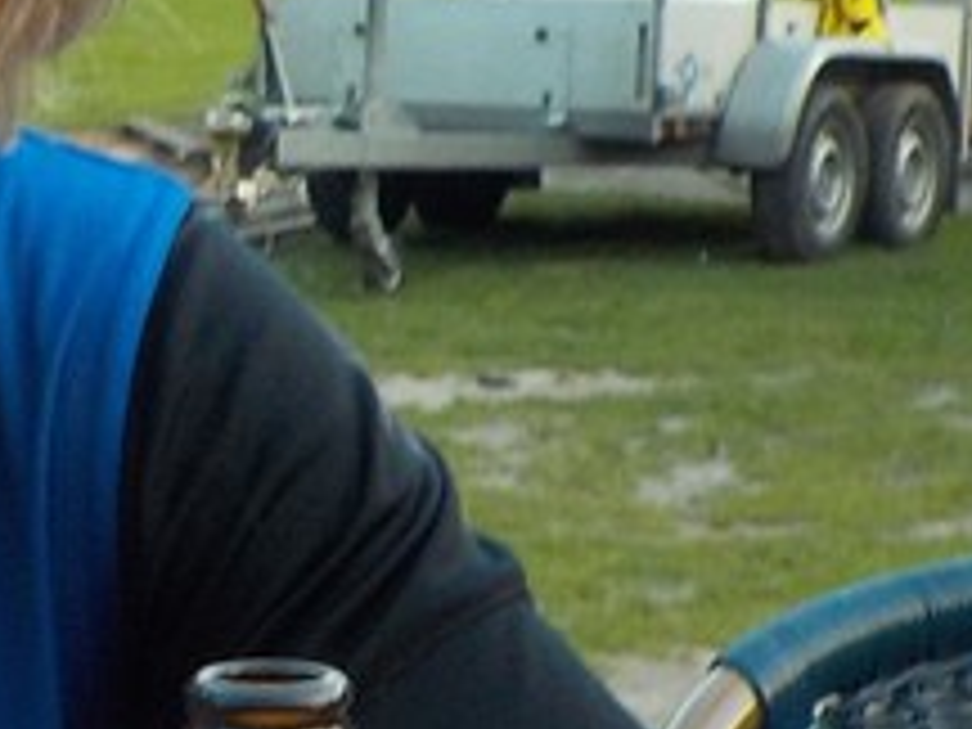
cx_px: -279
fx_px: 3987
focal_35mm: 142
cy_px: 486
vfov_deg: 10.4
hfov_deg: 13.4
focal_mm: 4.1
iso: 125
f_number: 3.3
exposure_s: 1/40
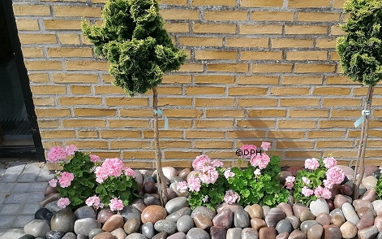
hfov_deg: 43.8
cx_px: 250
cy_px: 153
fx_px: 468
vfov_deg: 28.4
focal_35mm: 45
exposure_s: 1/1083
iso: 50
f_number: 1.8
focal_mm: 4.75
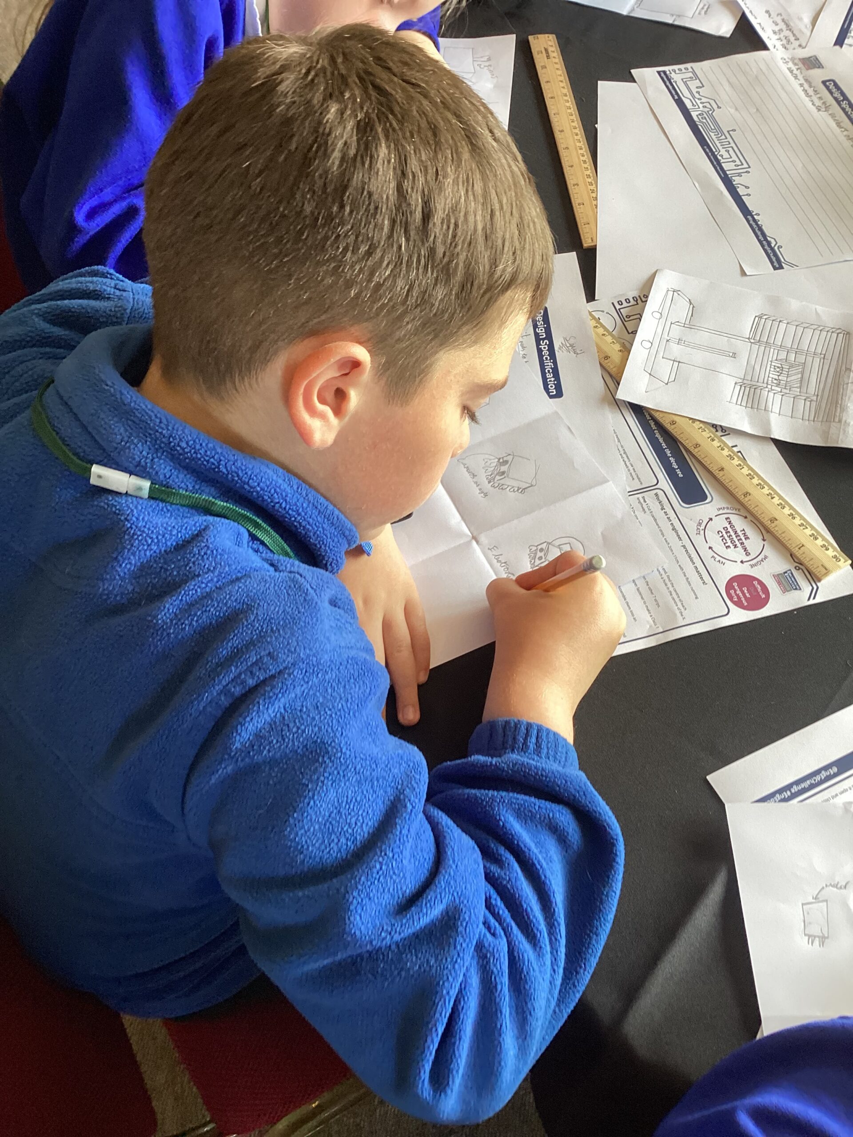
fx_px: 1019
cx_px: 426
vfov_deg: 58.4
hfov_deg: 45.4
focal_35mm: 31
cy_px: 568
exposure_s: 1/50
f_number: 2.4
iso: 80
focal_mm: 3.3
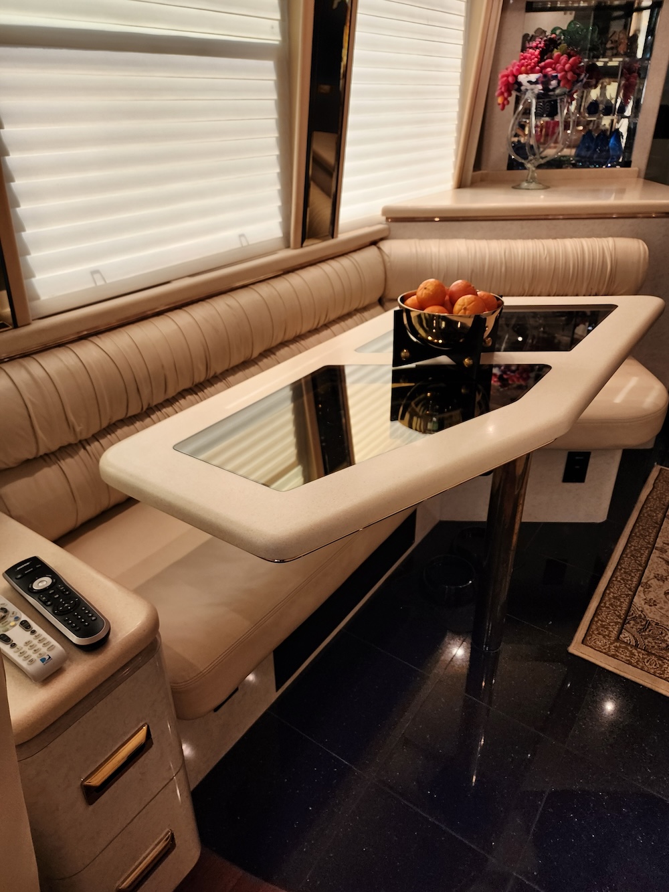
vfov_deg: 73.9
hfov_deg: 58.9
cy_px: 446
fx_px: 593
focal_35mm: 23
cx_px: 334
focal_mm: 6.4
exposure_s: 1/180
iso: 125
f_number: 1.8
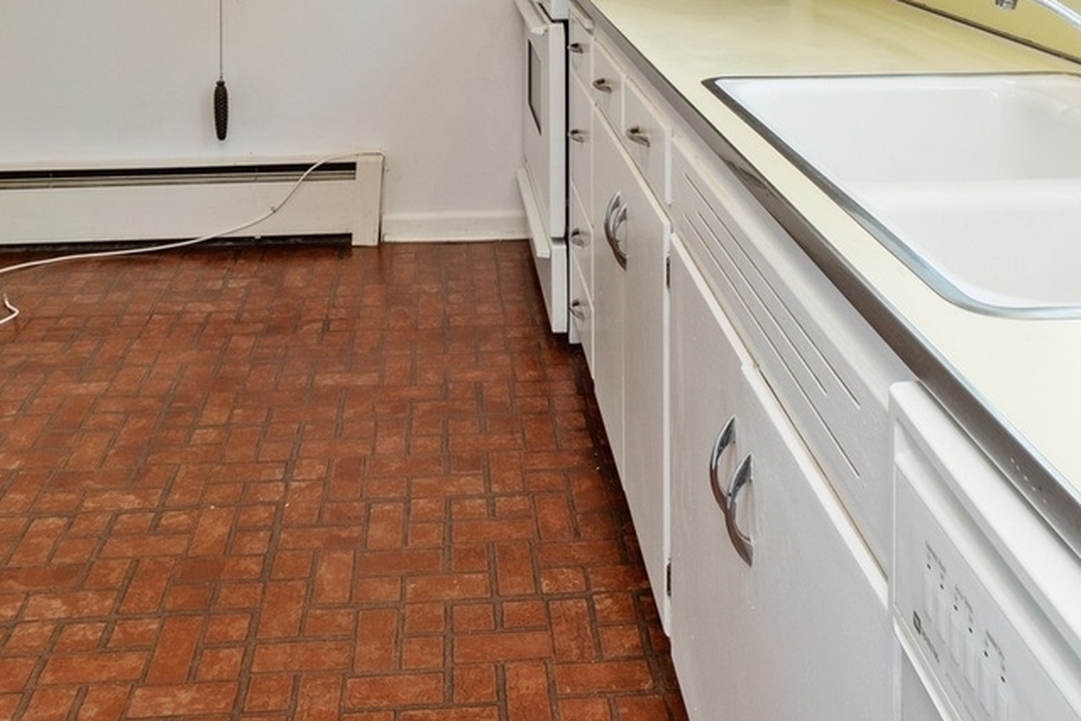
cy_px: -173
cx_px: 517
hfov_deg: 50.7
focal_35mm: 38
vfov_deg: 29.5
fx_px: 1141
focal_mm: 15
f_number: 11
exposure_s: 1/3.33
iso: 200
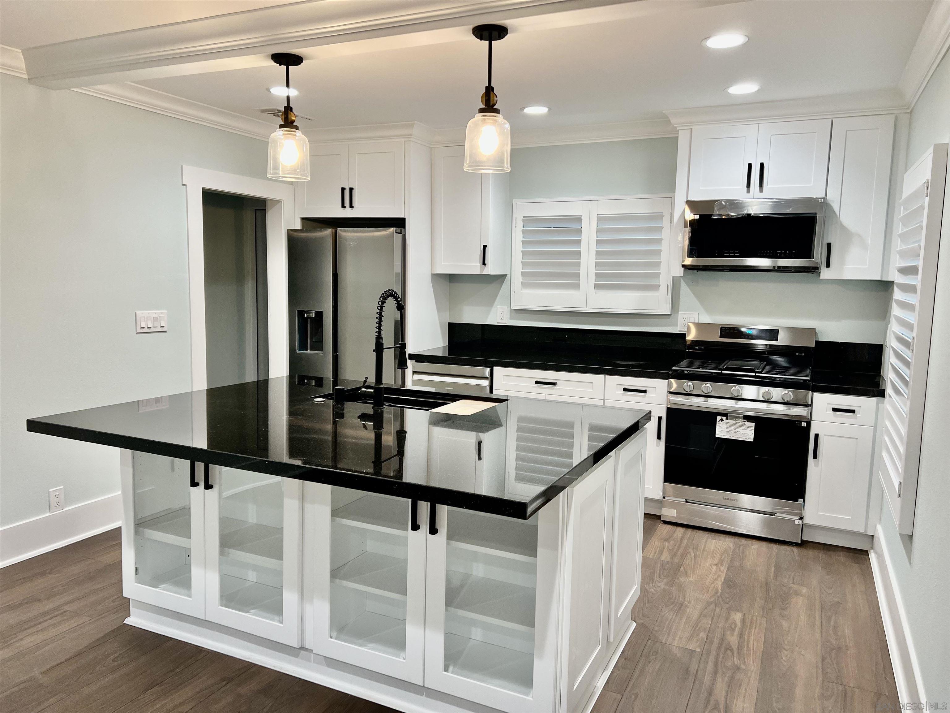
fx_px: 714
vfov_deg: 53.1
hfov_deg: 67.3
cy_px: 356
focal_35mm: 26
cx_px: 475
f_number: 1.5
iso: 125
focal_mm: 5.7
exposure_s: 1/120
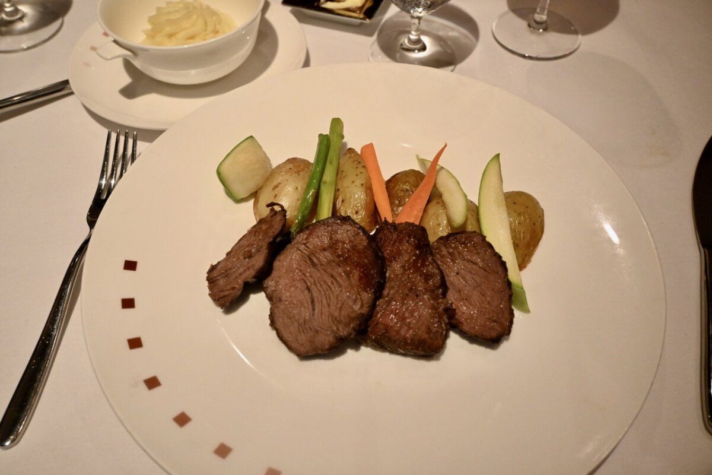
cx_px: 356
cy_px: 238
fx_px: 608
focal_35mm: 31
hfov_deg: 60.7
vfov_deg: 42.6
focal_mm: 20.5
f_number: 3.8
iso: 3200
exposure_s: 1/60
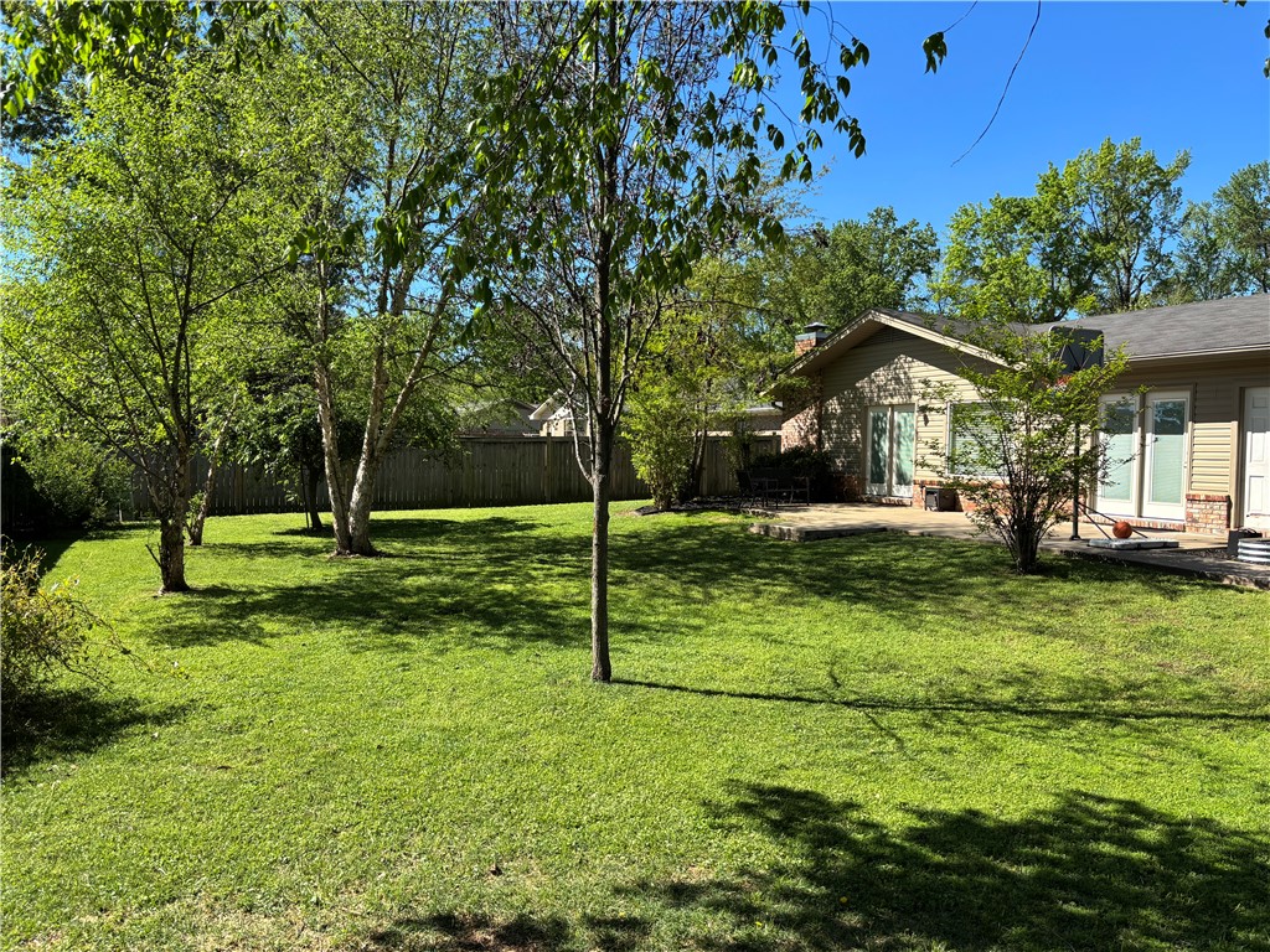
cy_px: 476
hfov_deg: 67.3
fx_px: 954
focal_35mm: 26
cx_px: 635
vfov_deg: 53.1
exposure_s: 1/1590
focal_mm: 5.96
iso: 50
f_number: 1.6
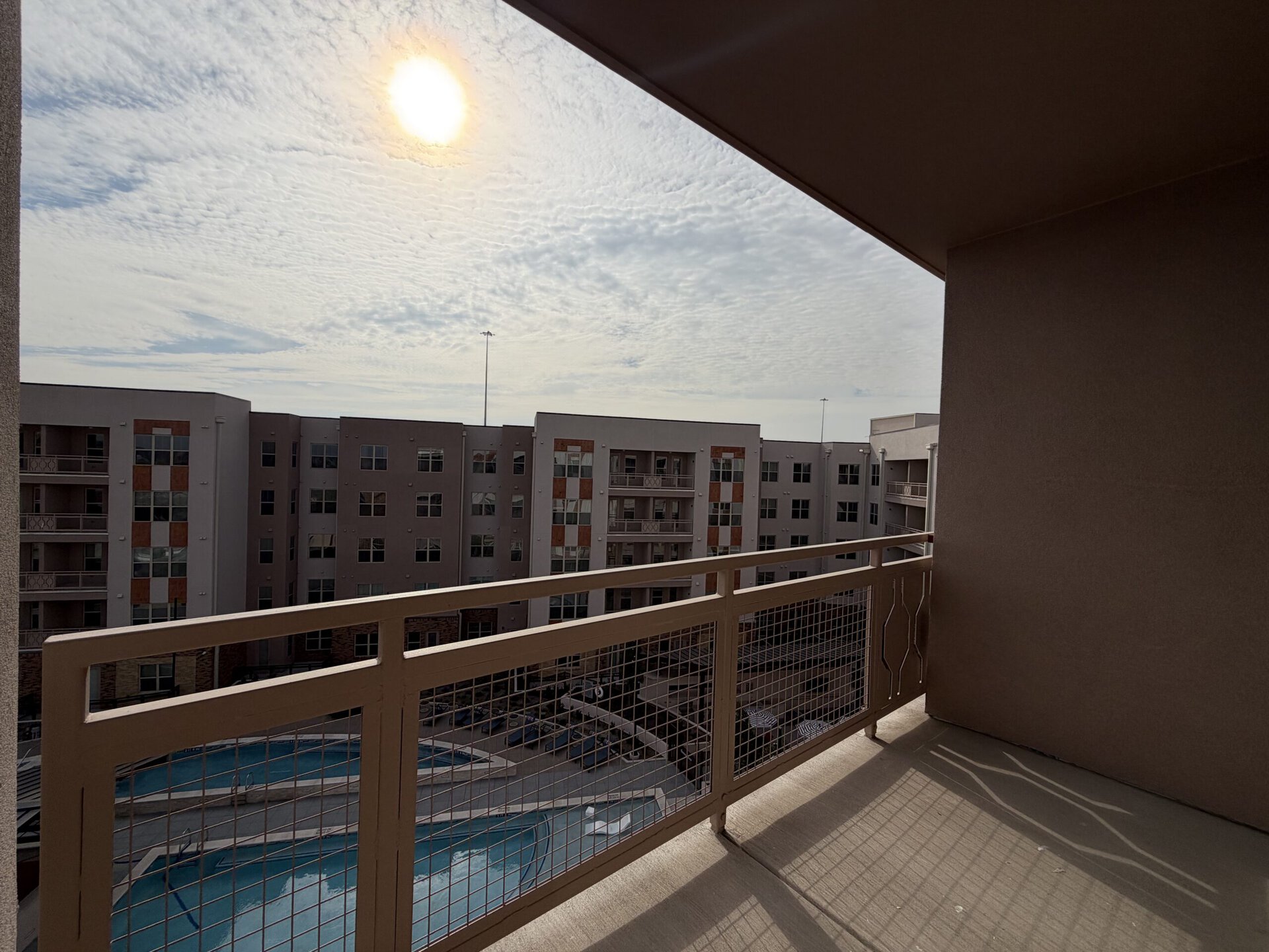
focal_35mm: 14
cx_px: 634
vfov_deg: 85.7
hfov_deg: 102.1
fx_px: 513
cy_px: 476
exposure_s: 1/3891
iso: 20
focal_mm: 2.22
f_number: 2.2
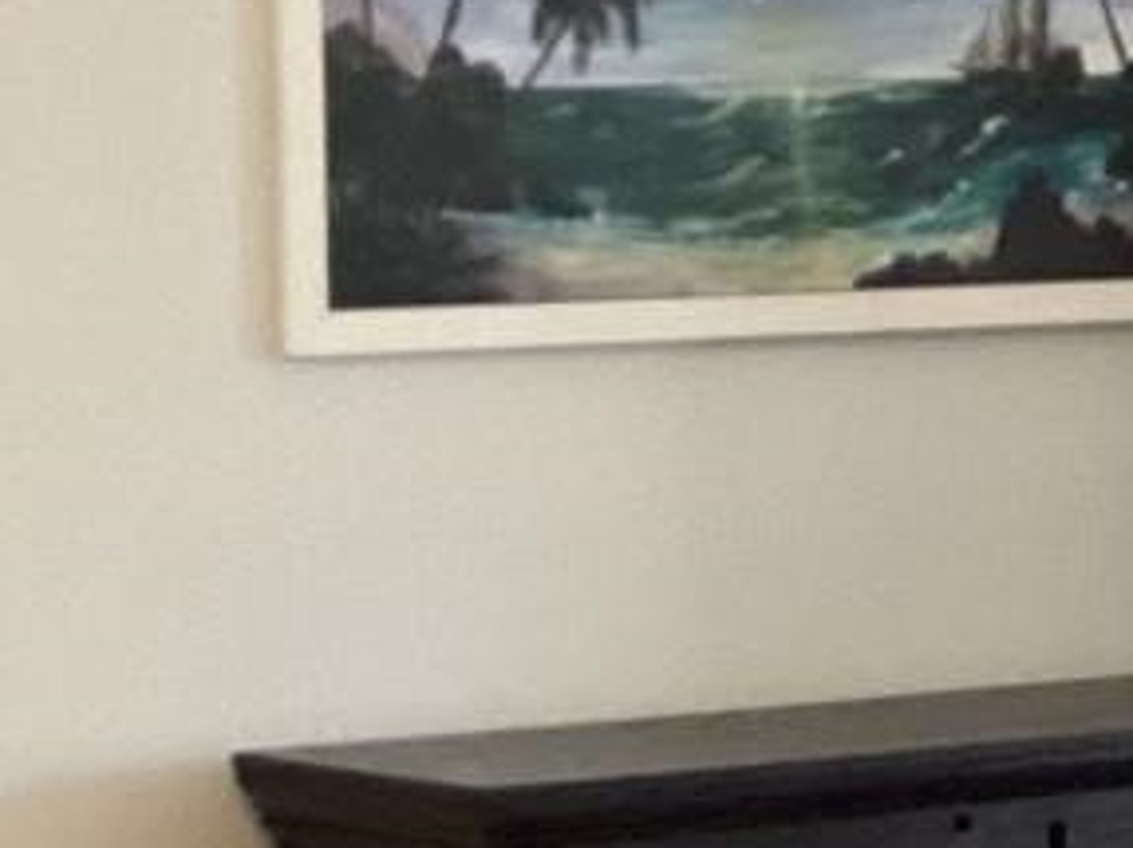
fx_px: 5660
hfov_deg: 11.4
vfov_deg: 8.6
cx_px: 853
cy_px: 702
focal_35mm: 173
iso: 400
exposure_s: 1/60
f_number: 2.4
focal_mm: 3.3
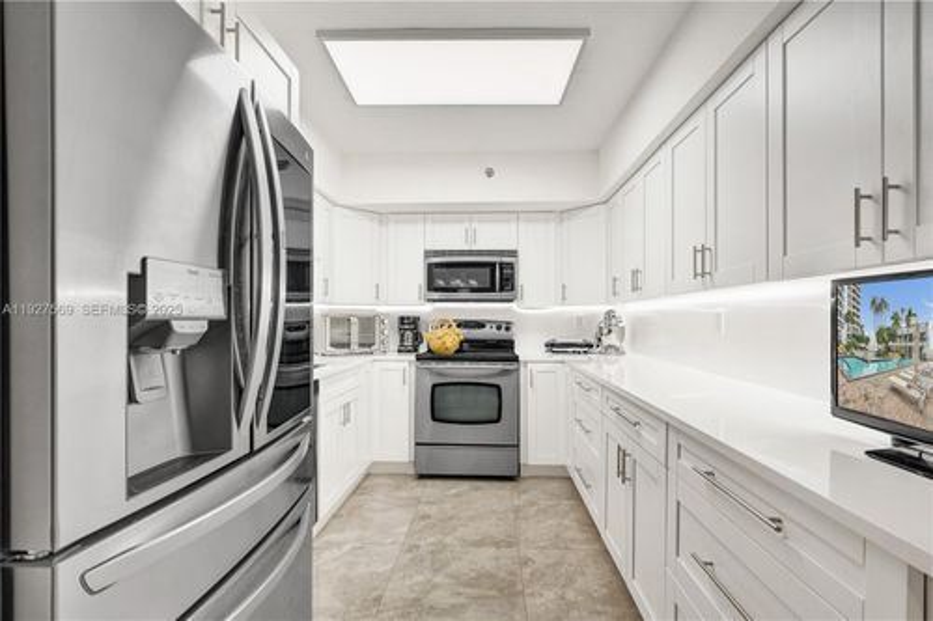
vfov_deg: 73.7
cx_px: 466
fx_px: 415
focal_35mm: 16
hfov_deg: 96.8
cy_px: 310
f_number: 4
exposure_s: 1/100
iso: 1600
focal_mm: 16
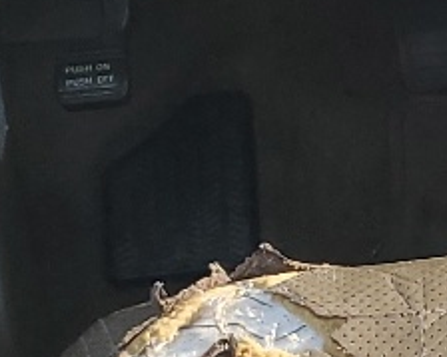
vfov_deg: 8.5
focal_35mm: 181
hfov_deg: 9.7
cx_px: 968
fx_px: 2393
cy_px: 146
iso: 70
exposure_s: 1/120
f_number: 1.5
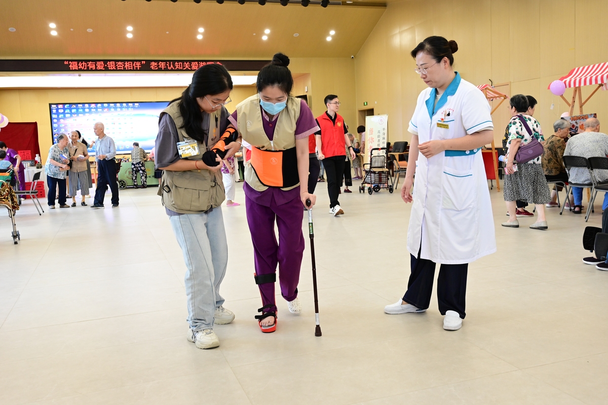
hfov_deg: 56.5
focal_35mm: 34
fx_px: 565
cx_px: 304
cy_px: 202
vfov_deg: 39.4
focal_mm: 33.5
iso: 3200
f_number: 6.3
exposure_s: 1/160
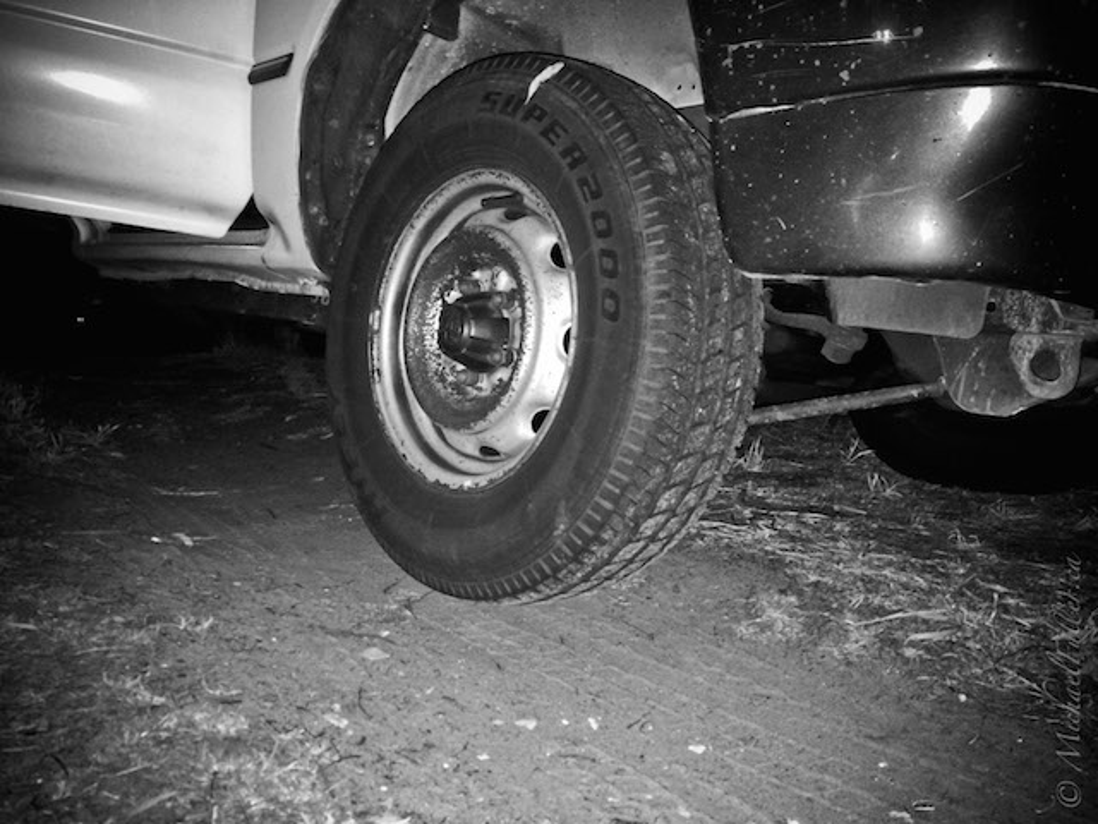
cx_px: 549
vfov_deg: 46.8
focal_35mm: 30
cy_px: 412
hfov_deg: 60.0
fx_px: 952
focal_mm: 4.12
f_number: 2.2
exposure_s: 1/15
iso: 320
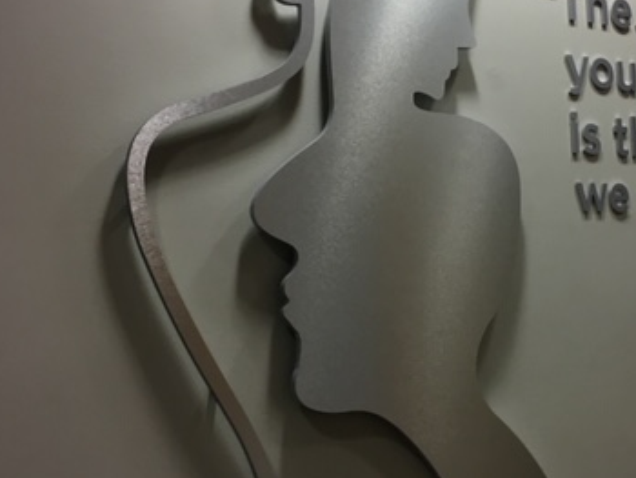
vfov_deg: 27.5
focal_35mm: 53
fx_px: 974
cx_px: 423
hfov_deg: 35.8
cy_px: 211
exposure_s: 1/30
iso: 50
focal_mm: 4.15
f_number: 2.2
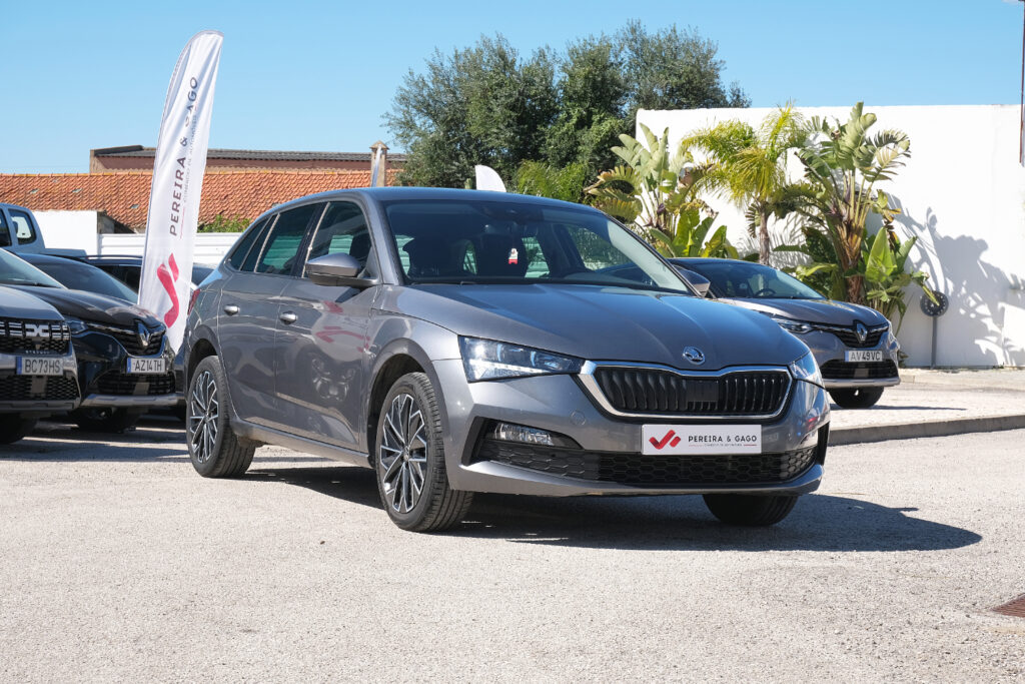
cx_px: 512
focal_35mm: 68
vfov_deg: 20.0
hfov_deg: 29.7
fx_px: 1936
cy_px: 342
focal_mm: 45
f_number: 9
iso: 160
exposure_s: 1/200
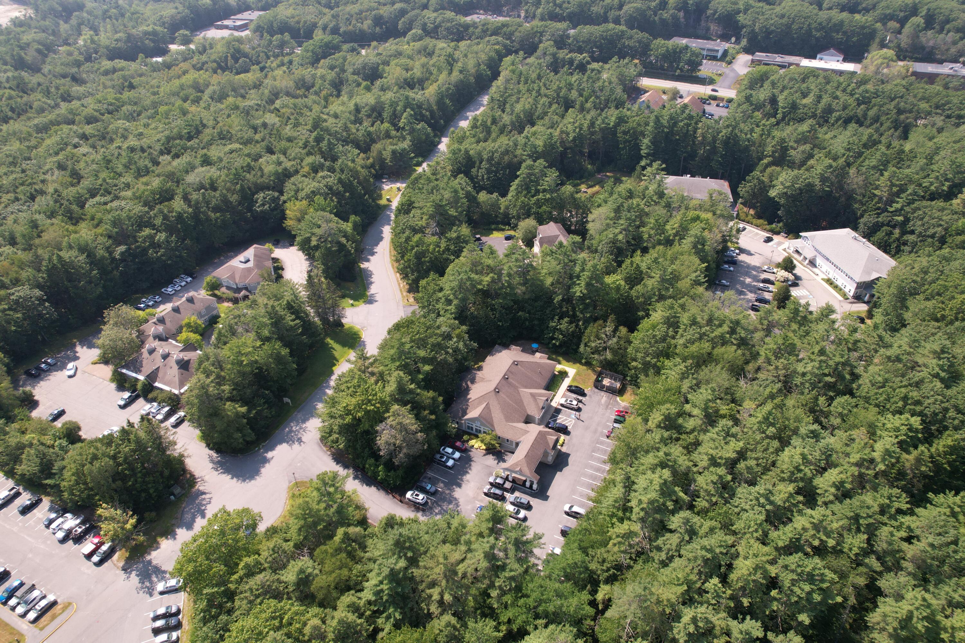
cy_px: 322
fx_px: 590
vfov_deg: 57.2
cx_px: 482
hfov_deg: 78.6
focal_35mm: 22
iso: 100
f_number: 2.8
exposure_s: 1/50
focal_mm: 8.38
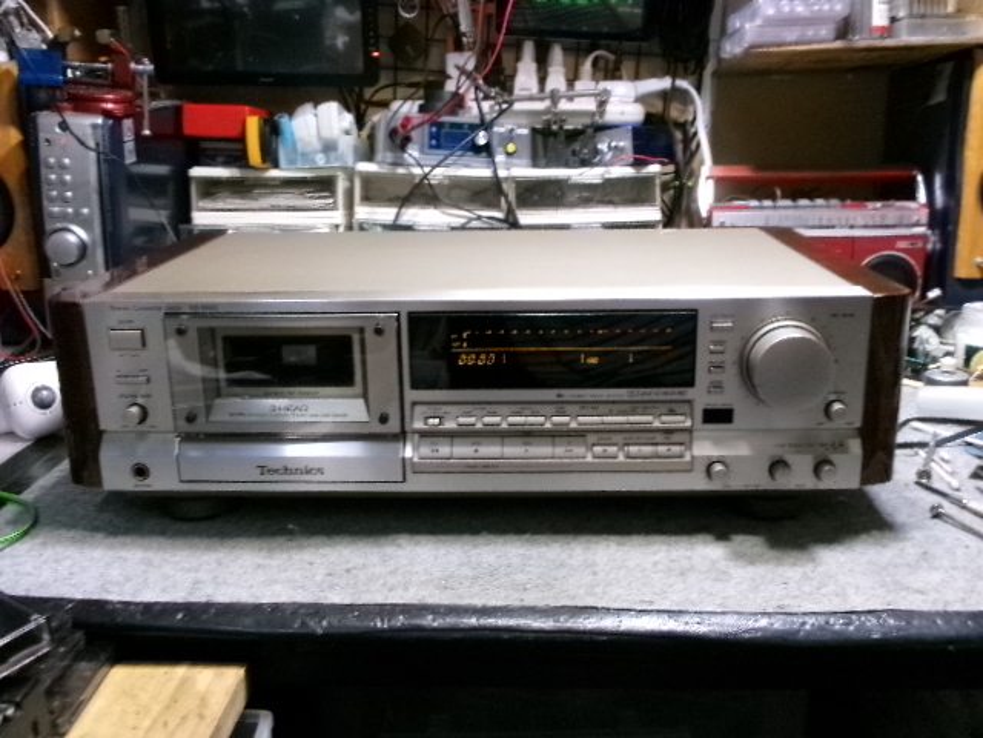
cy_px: 369
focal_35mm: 36
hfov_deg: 51.4
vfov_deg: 39.7
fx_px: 1022
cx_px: 492
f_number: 4.5
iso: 800
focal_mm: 6.4
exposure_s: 1/38
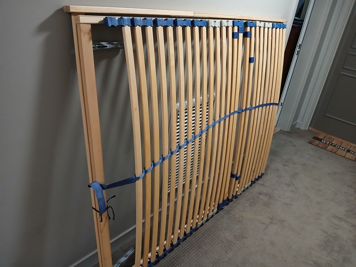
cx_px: 178
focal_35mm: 26
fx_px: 267
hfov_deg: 67.3
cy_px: 134
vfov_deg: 53.1
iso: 500
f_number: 1.8
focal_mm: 3.98
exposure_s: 1/20
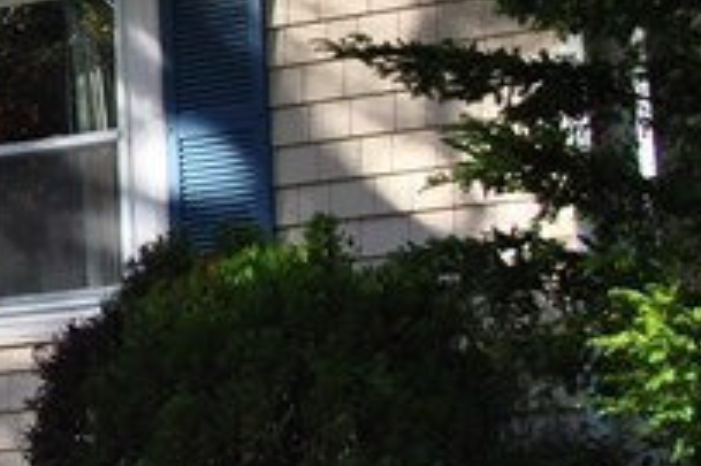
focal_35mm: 167
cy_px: 123
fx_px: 3249
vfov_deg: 8.2
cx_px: -432
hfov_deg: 11.7
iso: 100
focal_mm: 22
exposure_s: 1/125
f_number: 5
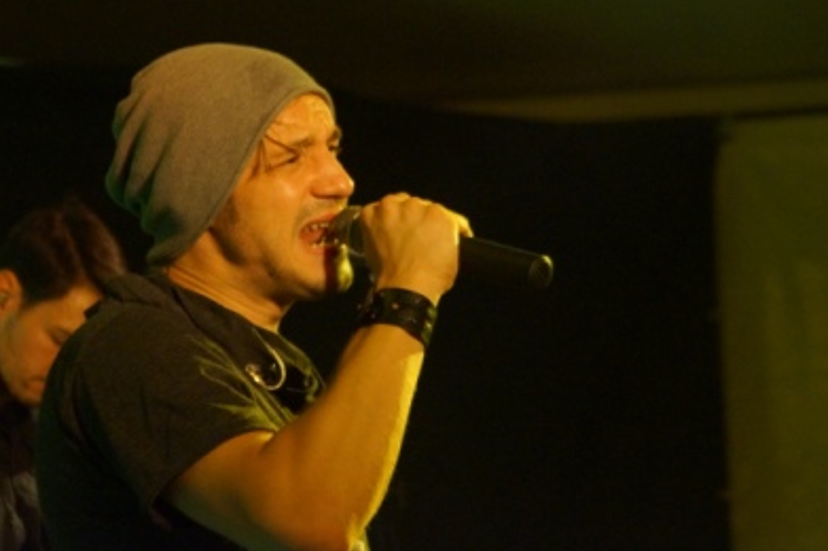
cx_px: 400
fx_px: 3953
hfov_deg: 12.0
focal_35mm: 172
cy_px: 237
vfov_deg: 8.0
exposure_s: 1/50
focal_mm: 100
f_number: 5.6
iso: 3200
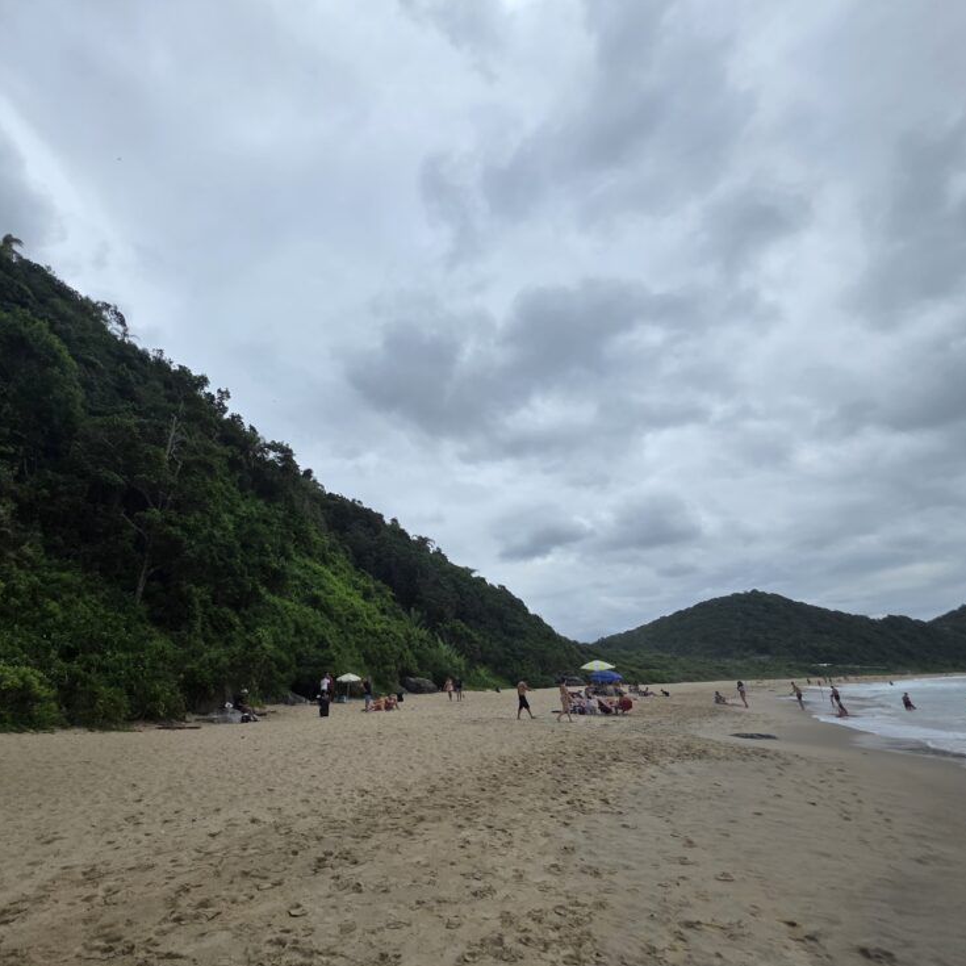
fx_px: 505
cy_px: 481
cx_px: 418
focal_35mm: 16
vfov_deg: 87.4
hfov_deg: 86.9
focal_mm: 2.2
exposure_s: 1/4628
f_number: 1.9
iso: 40
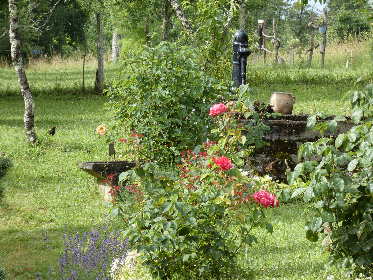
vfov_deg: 7.9
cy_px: 140
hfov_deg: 10.5
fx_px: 2037
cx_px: 186
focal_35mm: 189
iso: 80
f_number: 5.5
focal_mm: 33.9
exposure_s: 1/160
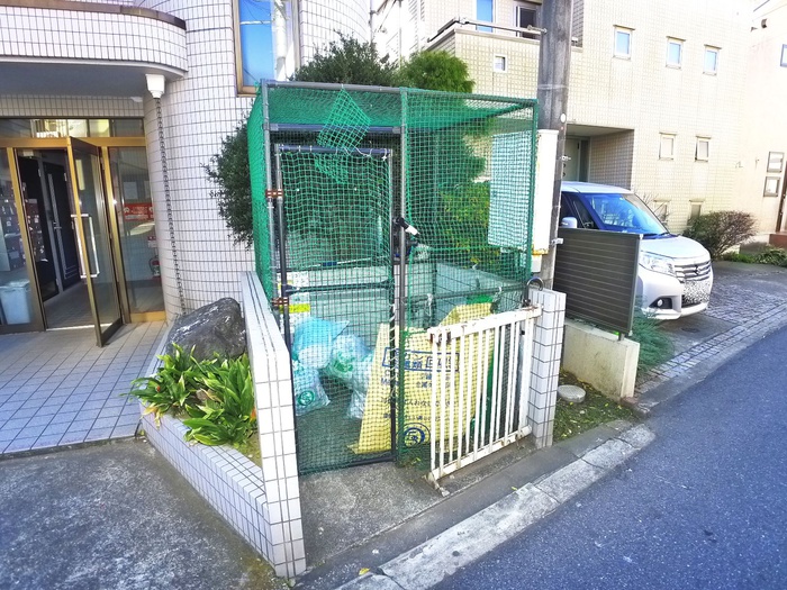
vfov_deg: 56.8
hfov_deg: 71.6
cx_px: 394
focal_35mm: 24
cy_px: 295
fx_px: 546
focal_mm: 5.1
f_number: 2.5
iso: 400
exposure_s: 1/100
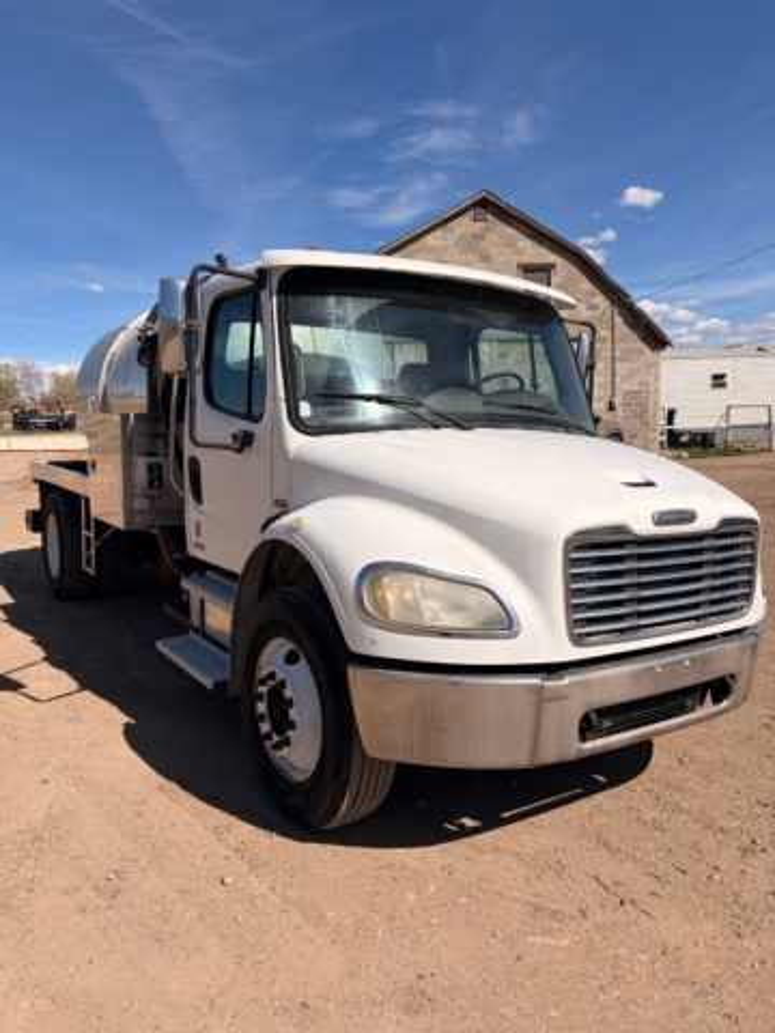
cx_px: 388
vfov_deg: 67.3
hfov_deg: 53.1
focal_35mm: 26
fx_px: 776
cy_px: 516
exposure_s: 1/8850
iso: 50
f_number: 1.6
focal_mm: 5.96
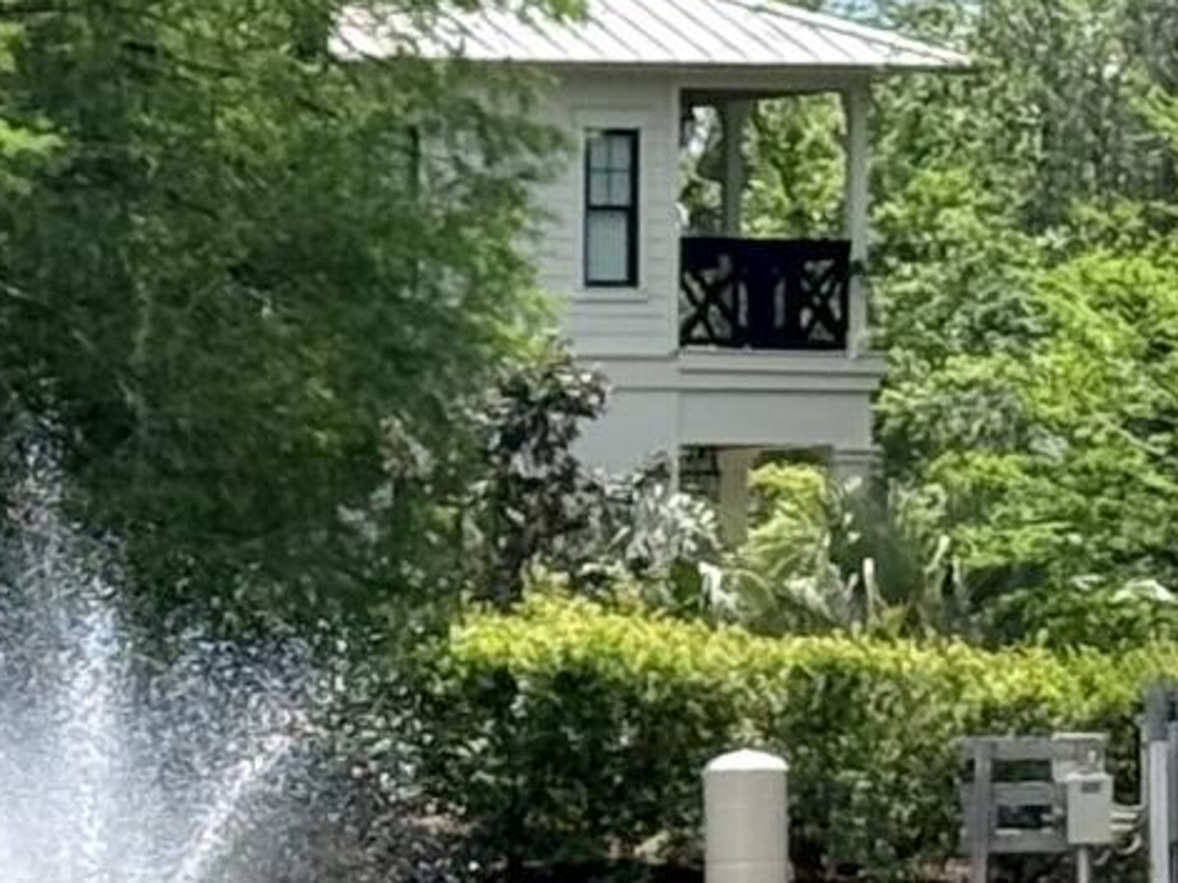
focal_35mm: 306
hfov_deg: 6.4
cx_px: -603
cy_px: 1191
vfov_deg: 4.8
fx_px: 10411
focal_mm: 6.76
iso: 64
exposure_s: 1/2976
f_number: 1.78
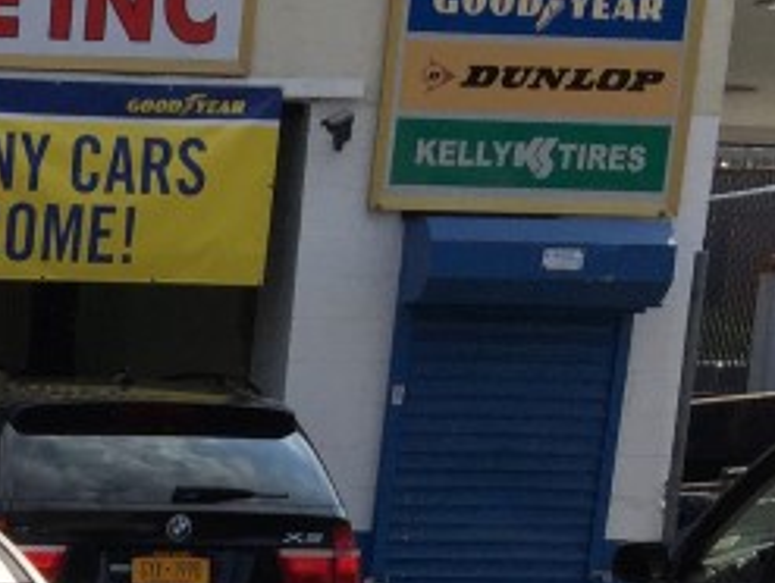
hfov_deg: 14.9
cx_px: -477
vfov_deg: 11.1
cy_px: 1194
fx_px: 2691
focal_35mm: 120
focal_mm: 4.15
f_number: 2.2
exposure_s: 1/3968
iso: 32
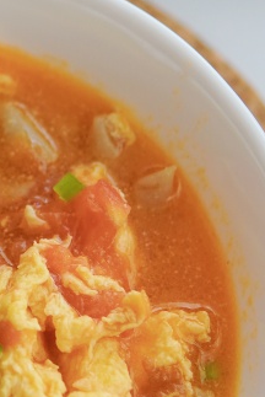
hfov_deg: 8.1
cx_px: -125
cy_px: 69
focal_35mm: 167
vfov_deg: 12.2
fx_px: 1840
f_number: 2.2
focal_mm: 30
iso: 200
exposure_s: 1/50
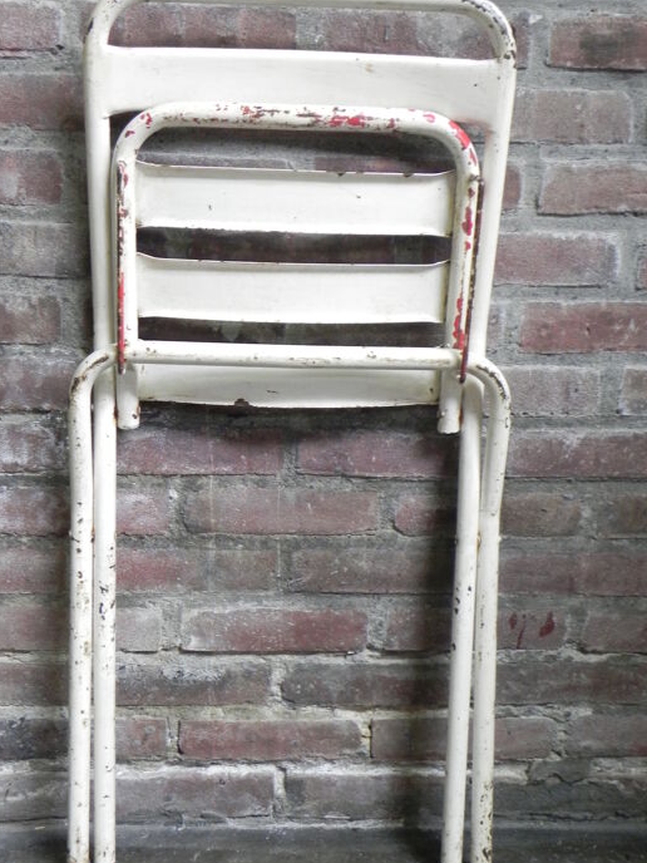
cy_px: 419
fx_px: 1072
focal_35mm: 43
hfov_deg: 33.6
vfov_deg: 43.8
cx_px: 291
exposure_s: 1/14.6
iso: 400
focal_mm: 6.6
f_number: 3.2
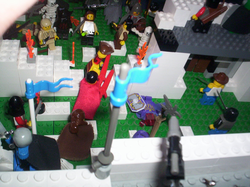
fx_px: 274
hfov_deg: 49.0
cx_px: 125
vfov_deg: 37.7
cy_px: 94
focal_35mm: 38
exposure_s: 1/60
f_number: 4.5
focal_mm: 4.99
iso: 140
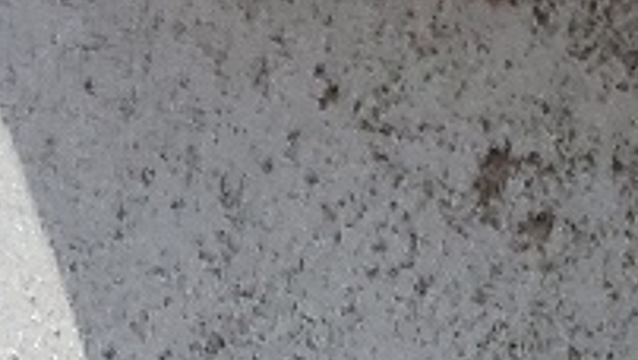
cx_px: 164
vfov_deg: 5.2
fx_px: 3792
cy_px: 969
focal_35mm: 224
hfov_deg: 9.6
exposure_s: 1/1000
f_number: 1.5
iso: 50
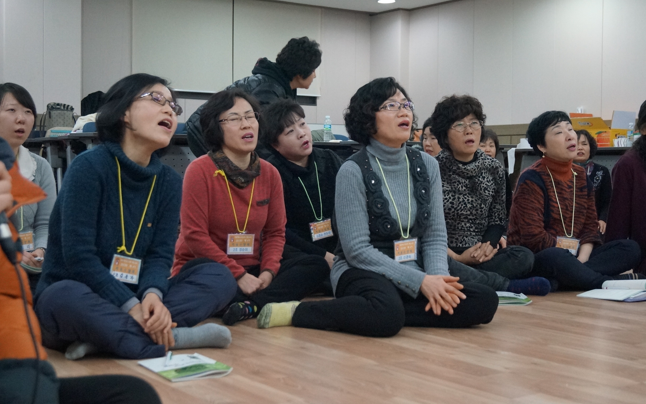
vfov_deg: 24.2
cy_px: 202
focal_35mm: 54
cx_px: 323
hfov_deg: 37.8
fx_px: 942
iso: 3200
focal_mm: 35
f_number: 4.5
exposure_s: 1/160
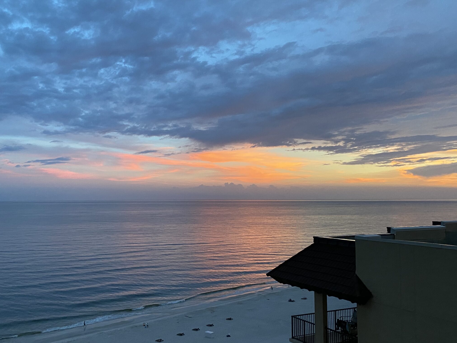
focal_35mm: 33
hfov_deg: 54.9
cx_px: 180
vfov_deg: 42.9
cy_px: 174
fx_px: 436
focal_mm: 4.25
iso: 400
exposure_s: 1/60
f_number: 1.8
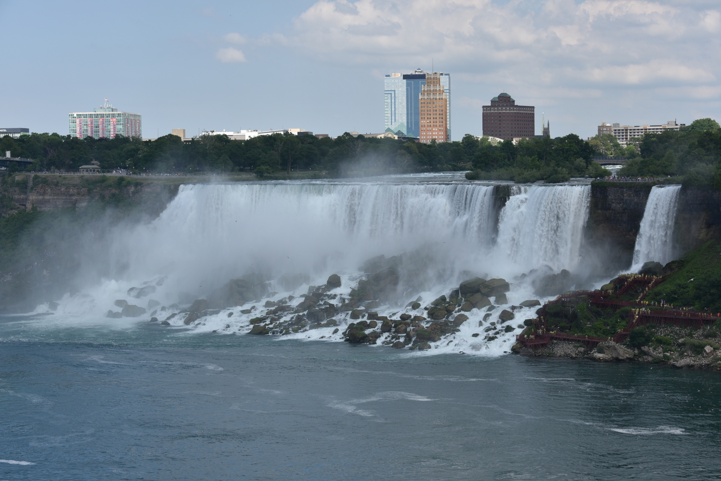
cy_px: 244
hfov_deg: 29.2
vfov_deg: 19.7
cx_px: 360
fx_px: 1382
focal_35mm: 69
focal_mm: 68
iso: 100
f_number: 9
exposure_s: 1/320
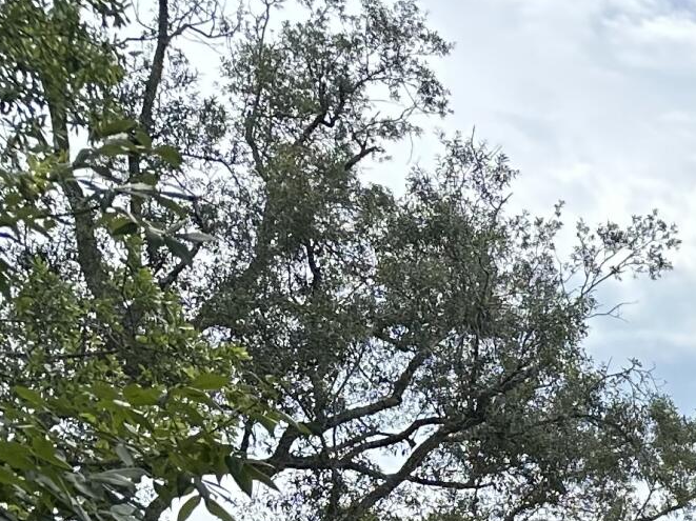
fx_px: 2190
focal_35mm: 109
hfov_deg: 14.8
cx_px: 1394
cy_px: 1161
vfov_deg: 11.6
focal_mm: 6.86
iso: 80
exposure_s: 1/4348
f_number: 1.78
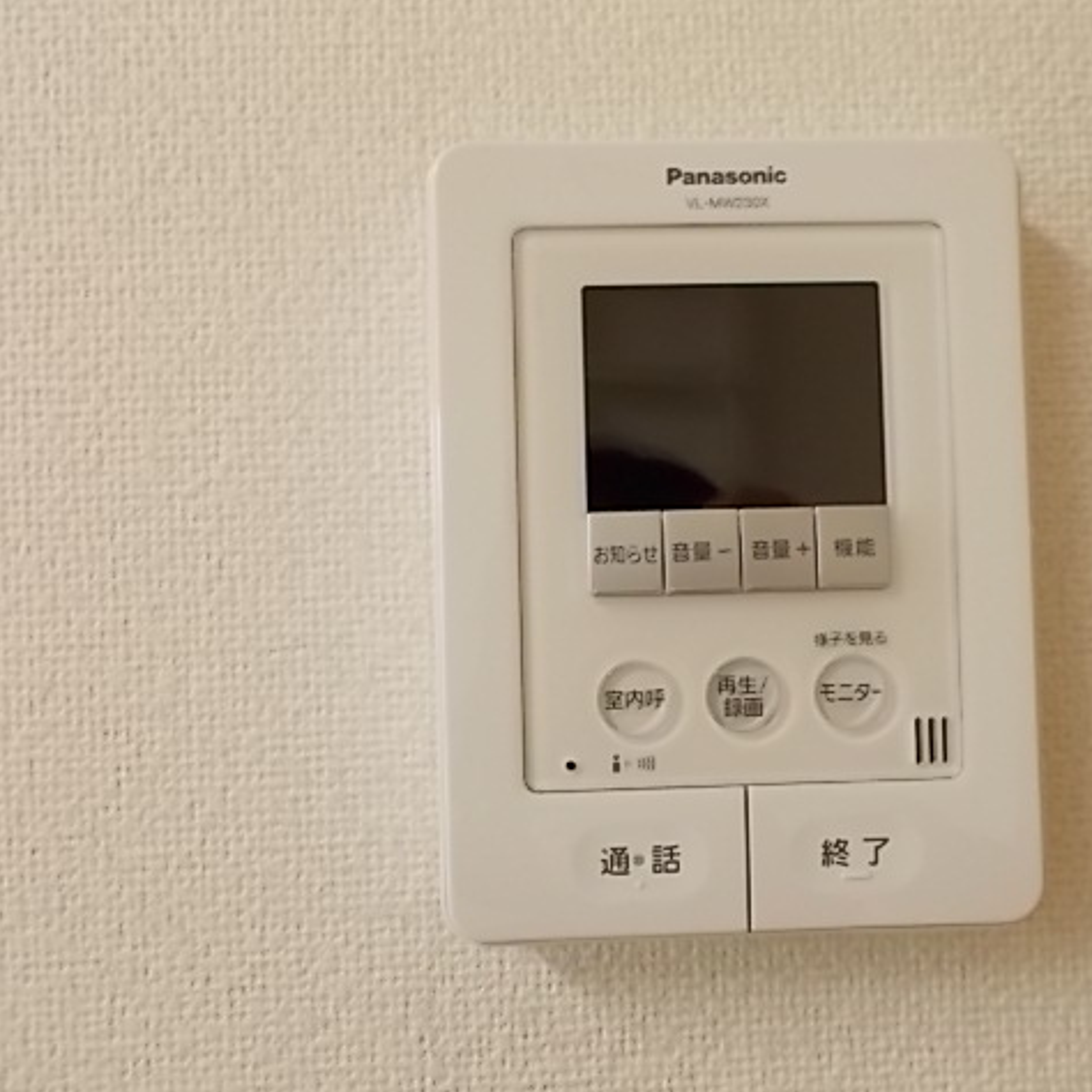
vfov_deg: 52.5
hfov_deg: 51.9
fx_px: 1106
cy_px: 546
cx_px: 693
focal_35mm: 31
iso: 200
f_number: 3.2
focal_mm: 4.6
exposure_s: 1/25
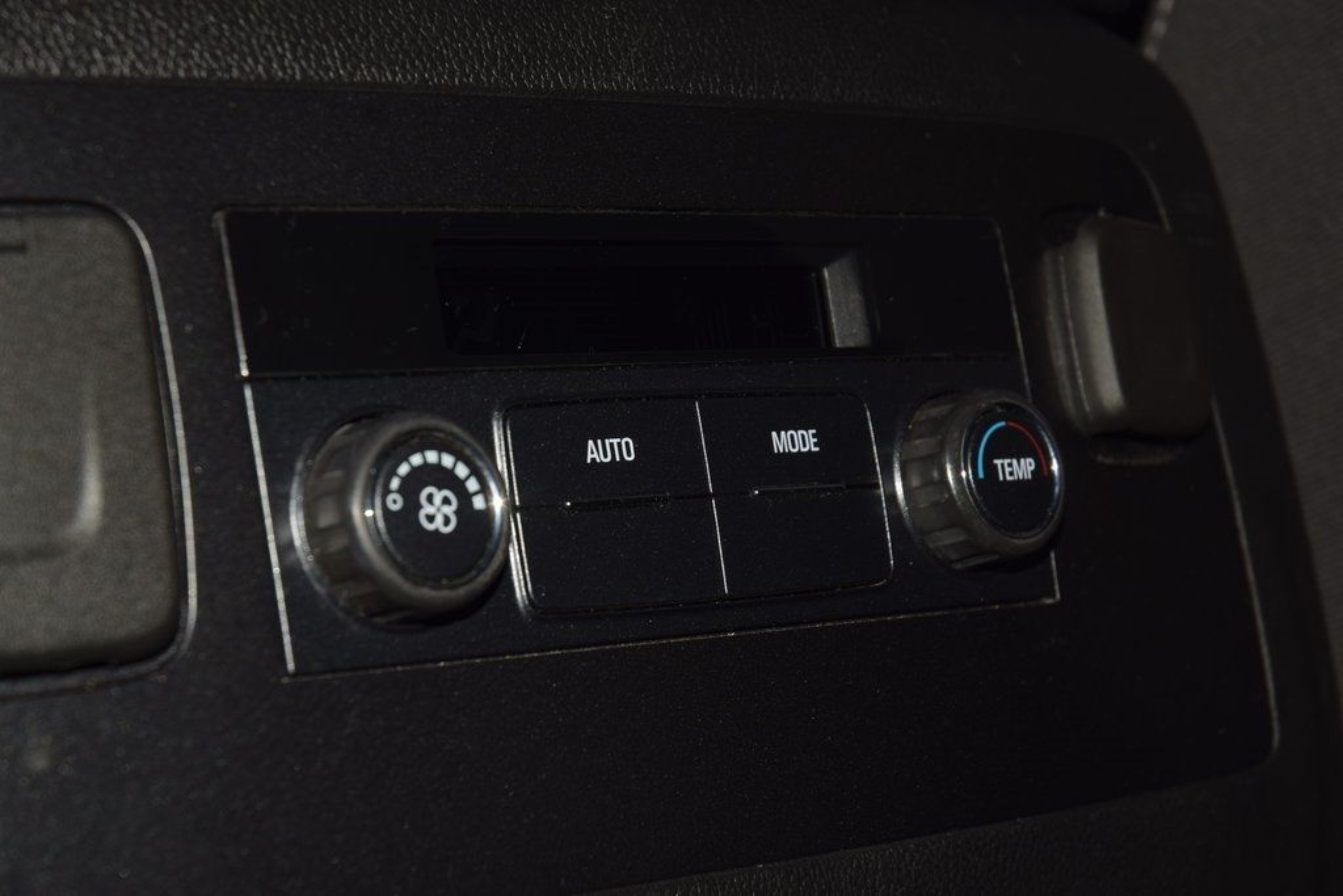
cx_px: 672
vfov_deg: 13.0
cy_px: 448
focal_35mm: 105
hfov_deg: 19.5
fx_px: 3917
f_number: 8
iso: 100
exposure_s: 1/125
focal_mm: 70
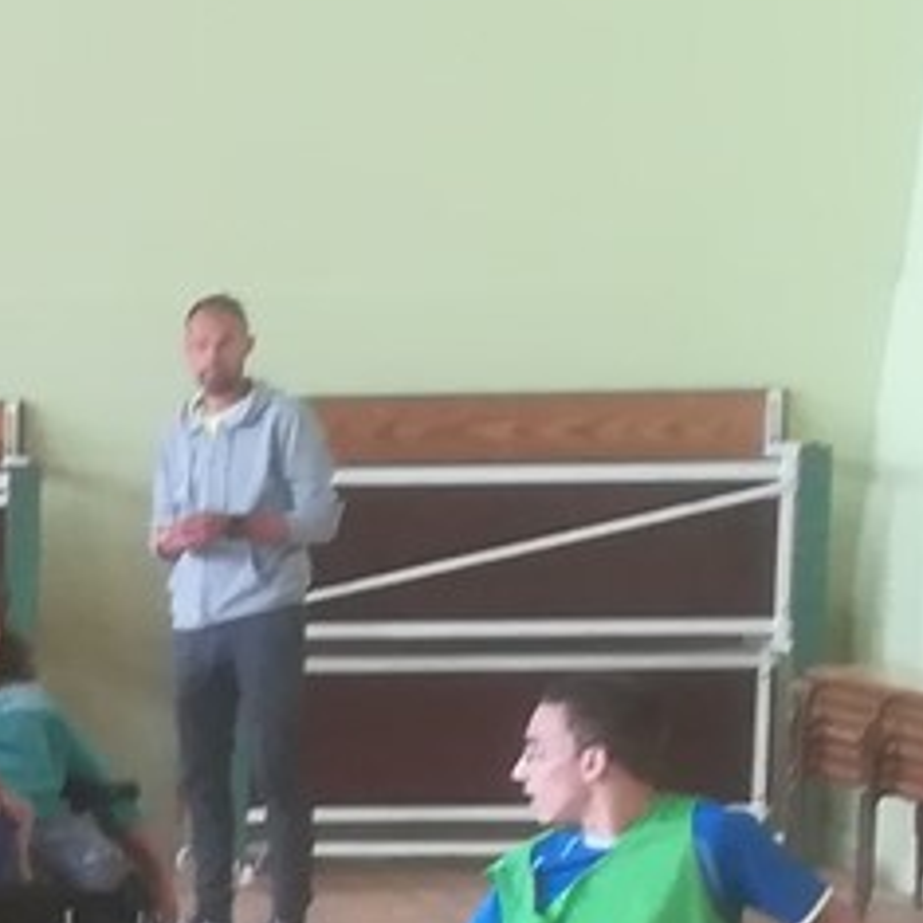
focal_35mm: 162
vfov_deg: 10.6
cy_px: 1159
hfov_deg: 10.0
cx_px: -943
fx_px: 4887
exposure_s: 1/33.3
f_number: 2.2
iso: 250
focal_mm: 3.83
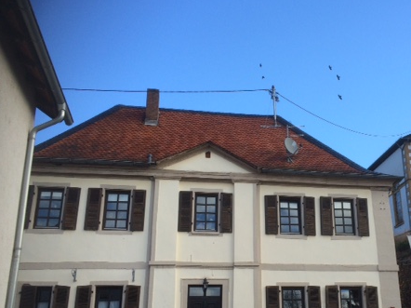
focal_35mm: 42
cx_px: 292
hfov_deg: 43.8
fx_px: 498
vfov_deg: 34.2
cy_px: 184
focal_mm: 4.15
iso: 32
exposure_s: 1/622
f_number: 2.2
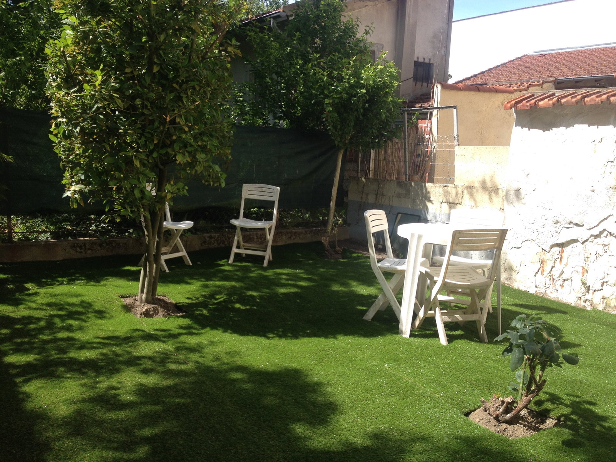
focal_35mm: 35
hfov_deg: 52.6
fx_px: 623
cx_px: 308
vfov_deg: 40.7
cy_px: 231
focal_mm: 4.28
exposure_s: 1/673
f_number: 2.4
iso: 50
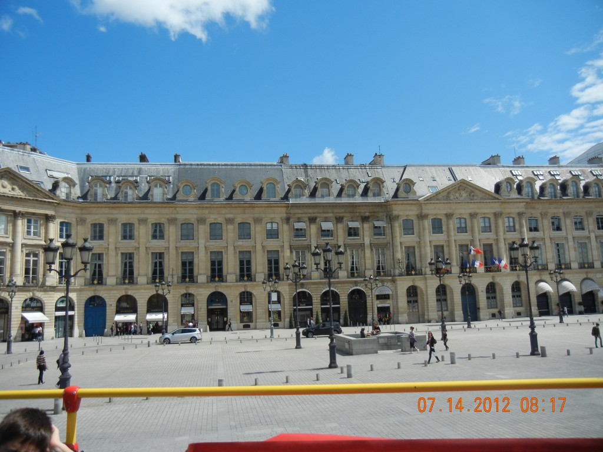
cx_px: 302
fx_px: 523
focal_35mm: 30
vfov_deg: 46.8
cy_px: 226
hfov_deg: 60.0
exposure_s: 1/493
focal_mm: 5.4
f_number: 7
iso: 160
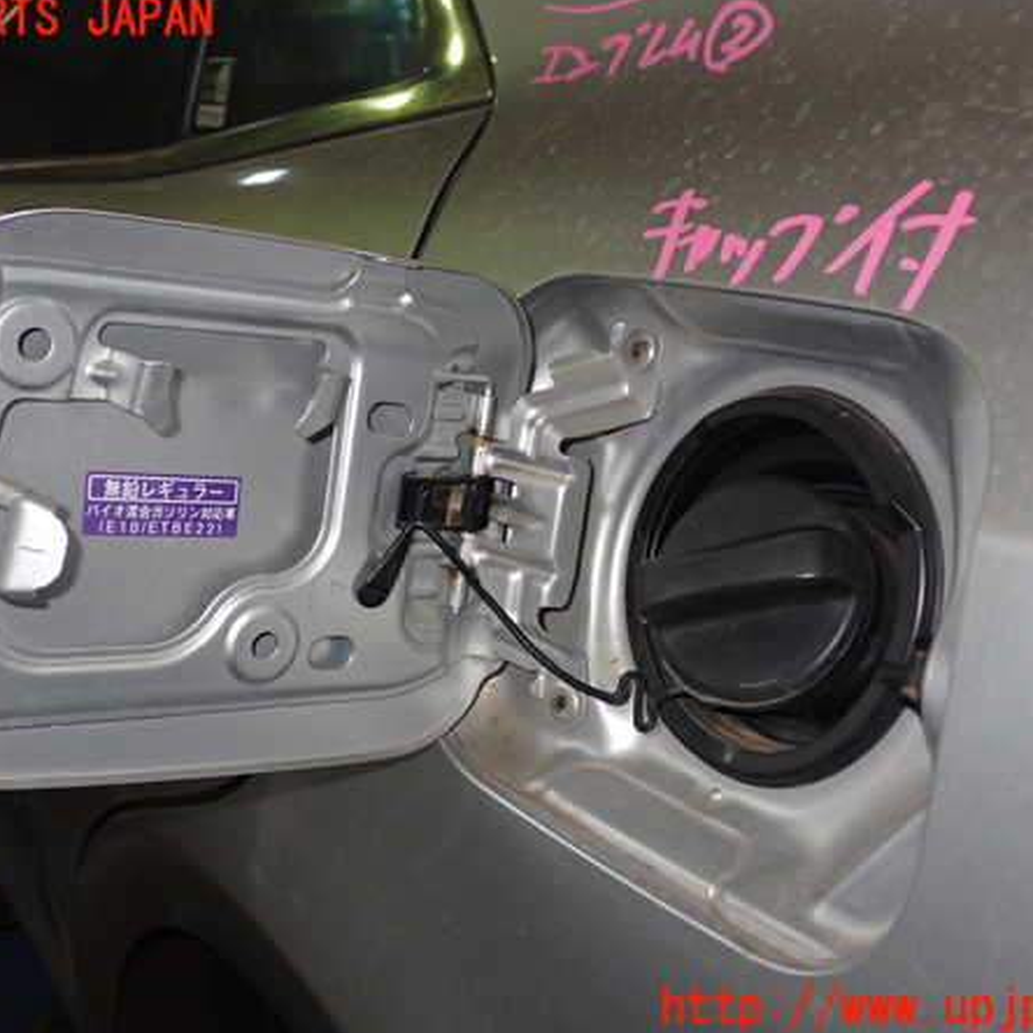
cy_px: 514
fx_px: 1452
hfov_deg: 39.2
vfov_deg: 39.2
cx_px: 489
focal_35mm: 43
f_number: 7.1
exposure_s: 1/40
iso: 400
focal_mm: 6.37
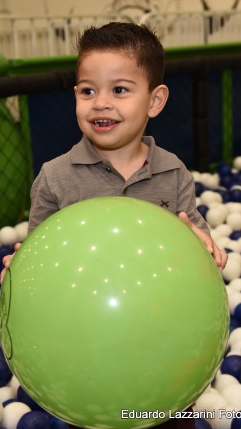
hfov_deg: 17.2
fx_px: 794
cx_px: 88
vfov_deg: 30.1
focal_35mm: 70
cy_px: 217
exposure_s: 1/200
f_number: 3.5
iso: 1000
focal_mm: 44
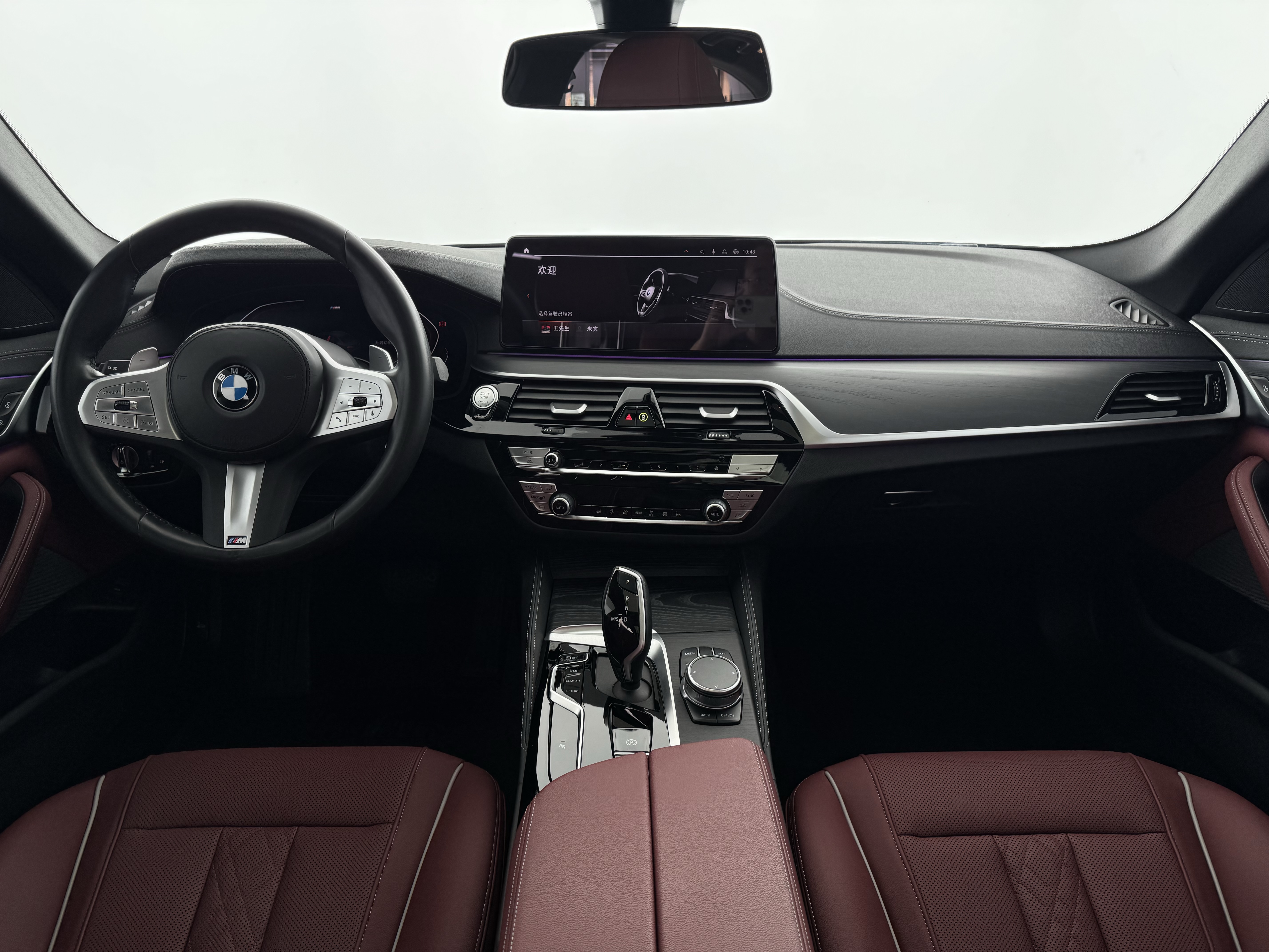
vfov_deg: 56.8
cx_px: 634
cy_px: 476
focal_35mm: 24
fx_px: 880
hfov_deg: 71.6
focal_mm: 6.76
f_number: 1.78
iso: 80
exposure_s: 1/285
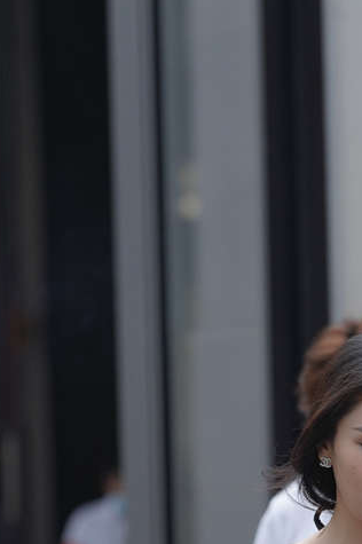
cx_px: 313
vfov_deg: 4.0
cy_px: 726
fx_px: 7733
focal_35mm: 512
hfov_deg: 2.7
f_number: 3.5
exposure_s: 1/640
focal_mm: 135
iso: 500
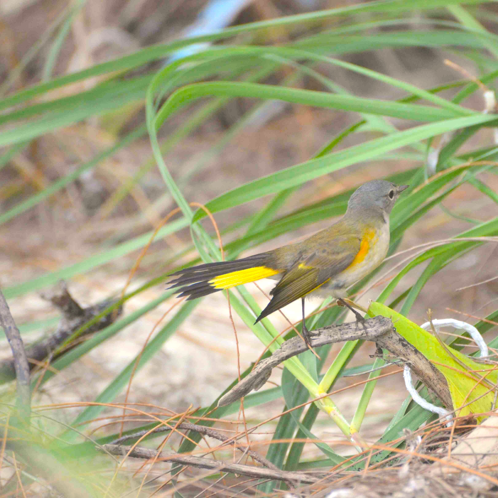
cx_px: 356
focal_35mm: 579
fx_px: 9424
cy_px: 250
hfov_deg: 3.0
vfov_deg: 3.0
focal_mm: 300
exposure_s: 1/500
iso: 1250
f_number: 5.6
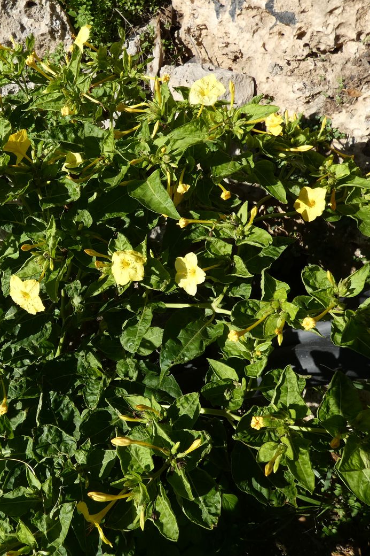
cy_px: 280
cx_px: 101
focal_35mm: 28
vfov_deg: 65.5
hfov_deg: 45.1
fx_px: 432
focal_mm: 3.6
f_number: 3.5
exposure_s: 1/1000
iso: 80
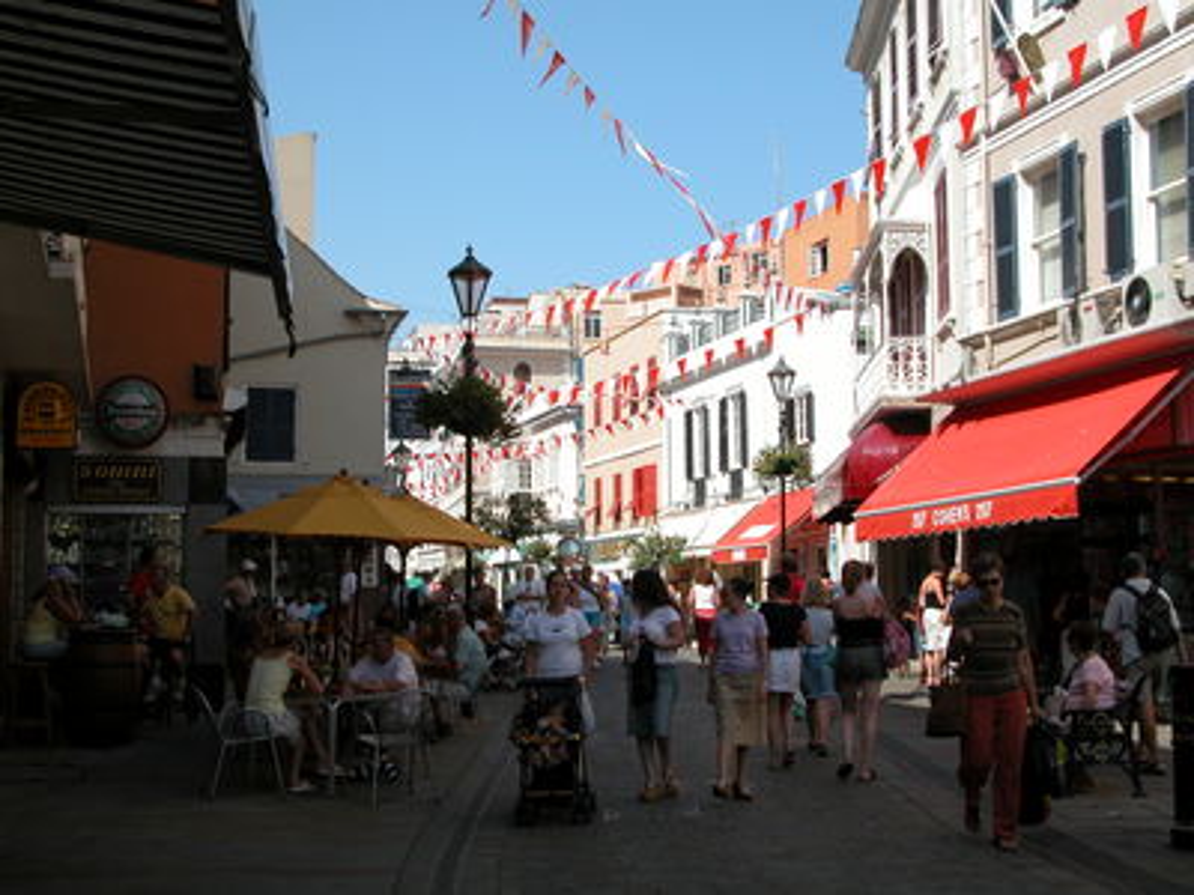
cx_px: 597
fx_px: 1863
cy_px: 448
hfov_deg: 35.5
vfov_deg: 27.0
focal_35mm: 54
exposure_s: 1/330
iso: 100
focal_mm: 13.7
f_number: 6.2
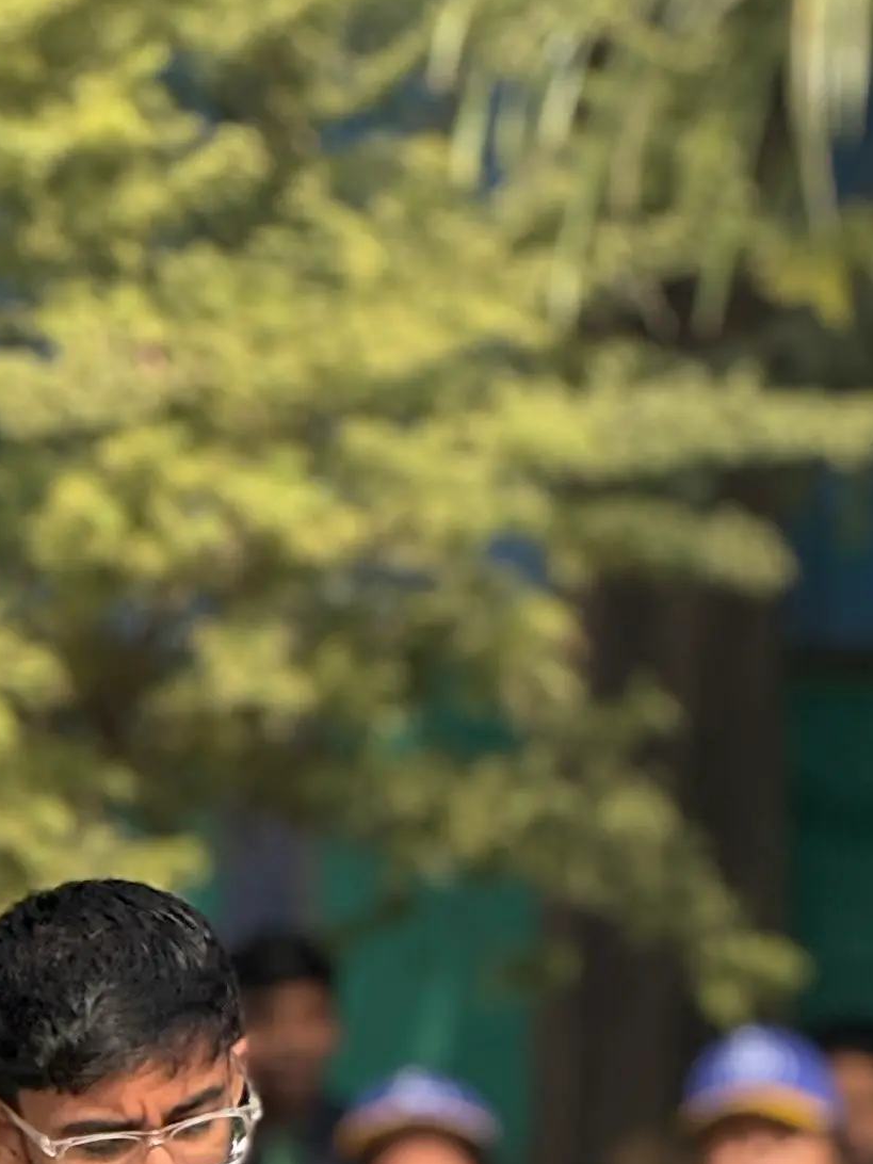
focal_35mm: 443
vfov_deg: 4.5
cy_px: 1170
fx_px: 14896
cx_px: 67
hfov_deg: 3.4
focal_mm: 15.66
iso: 64
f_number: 2.8
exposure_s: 1/914
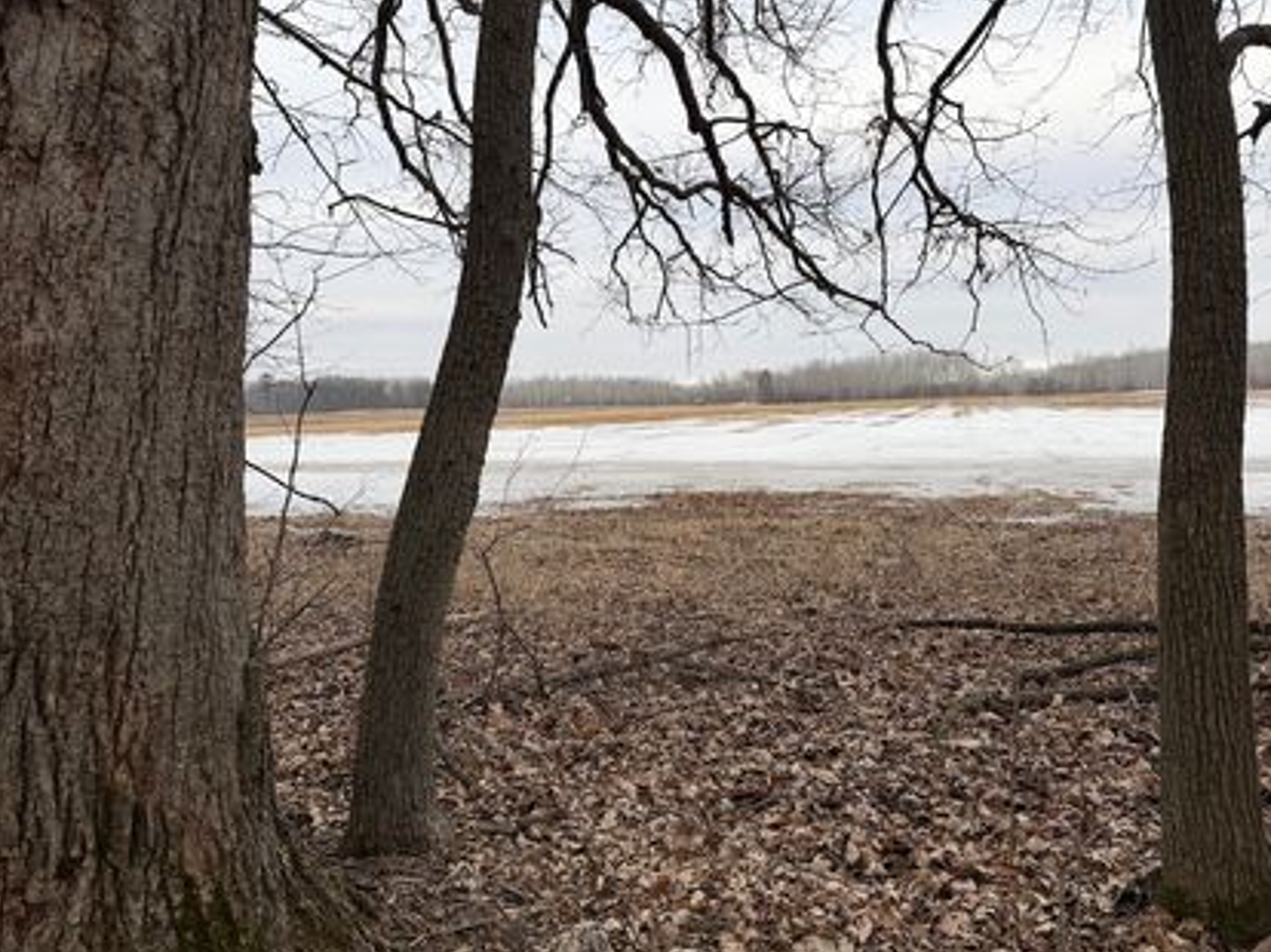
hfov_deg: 69.4
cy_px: 484
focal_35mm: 25
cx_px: 643
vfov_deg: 54.8
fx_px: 917
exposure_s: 1/878
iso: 80
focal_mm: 6.76
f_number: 1.78
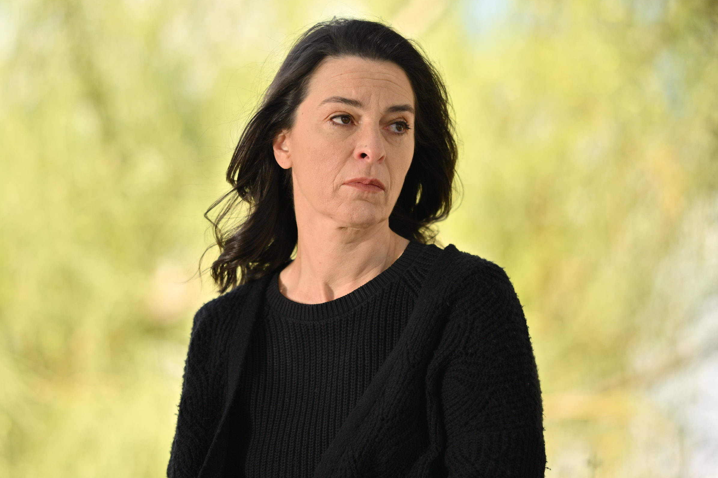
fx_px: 4326
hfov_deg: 9.5
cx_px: 371
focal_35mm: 217
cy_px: 226
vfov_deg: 6.3
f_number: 1.8
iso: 64
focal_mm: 135
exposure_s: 1/1000
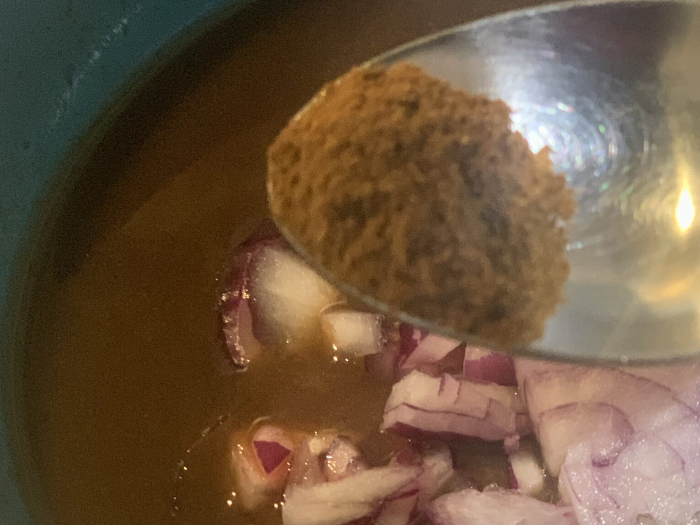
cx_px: 516
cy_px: 348
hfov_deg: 22.3
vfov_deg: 16.9
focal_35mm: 87
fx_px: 1760
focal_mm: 6
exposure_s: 1/25
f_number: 2.4
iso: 500
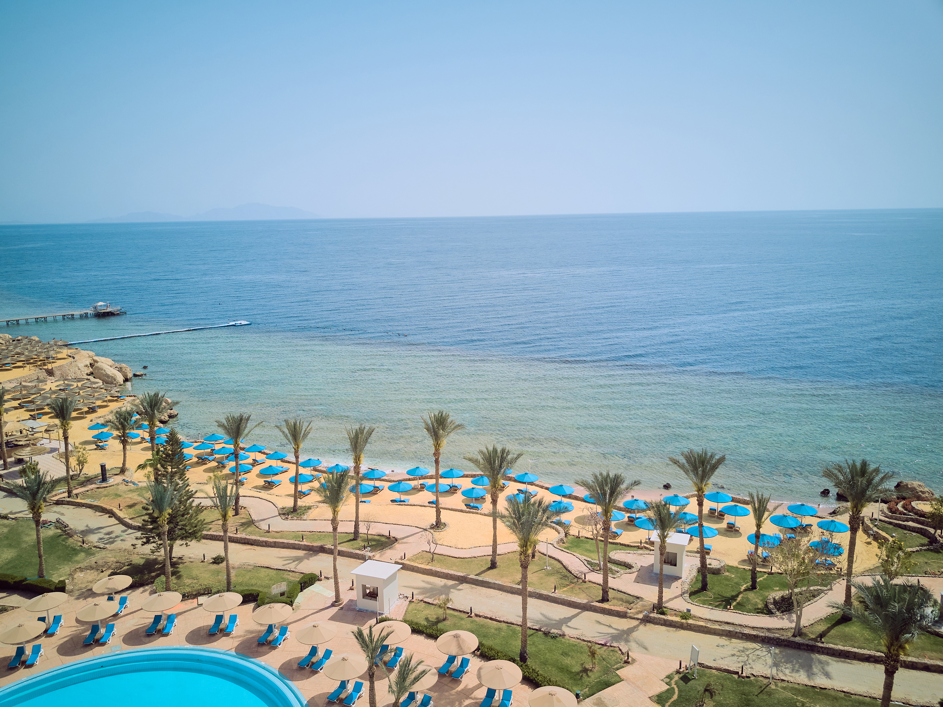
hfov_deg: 67.3
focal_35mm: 26
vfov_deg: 53.0
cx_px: 472
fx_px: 708
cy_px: 354
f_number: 2.2
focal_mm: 4.73
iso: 100
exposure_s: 1/2132
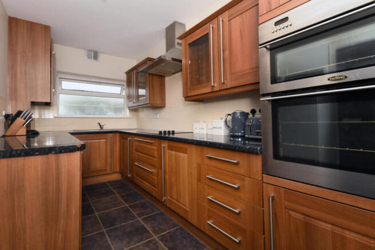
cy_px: 125
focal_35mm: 15
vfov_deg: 77.4
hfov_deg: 100.4
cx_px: 188
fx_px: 156
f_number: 18
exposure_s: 1/60
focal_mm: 15
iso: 640
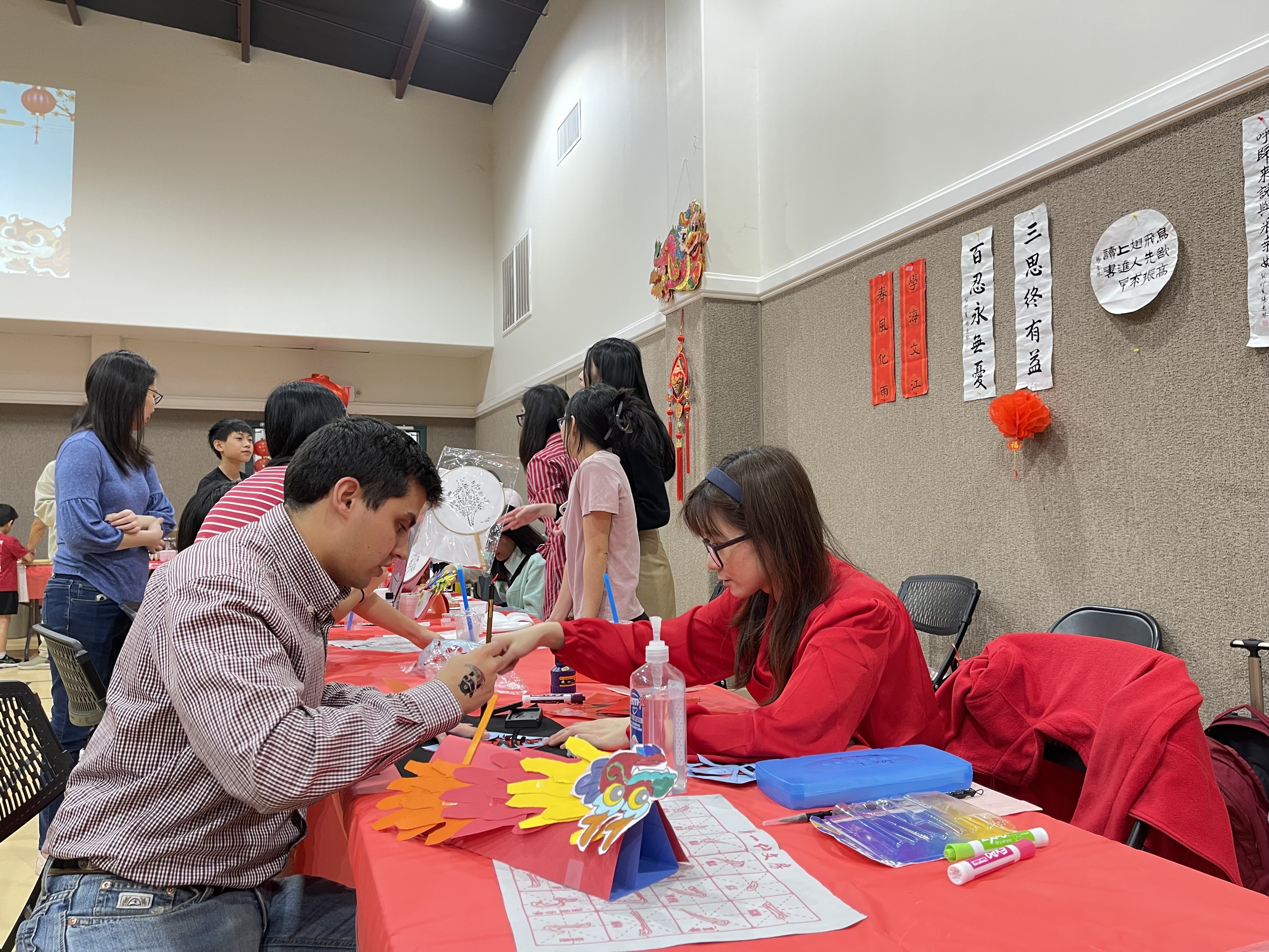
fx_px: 916
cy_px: 476
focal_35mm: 25
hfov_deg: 69.4
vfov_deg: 54.9
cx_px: 634
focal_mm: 5.1
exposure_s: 1/60
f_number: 1.6
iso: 125
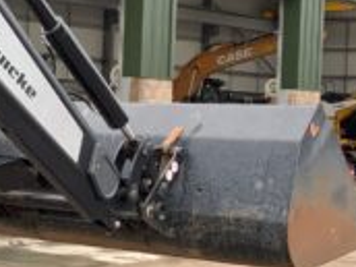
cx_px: -43
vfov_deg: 13.7
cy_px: 110
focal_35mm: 108
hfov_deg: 17.5
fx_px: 1111
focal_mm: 3
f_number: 1.8
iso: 16
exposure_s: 1/164
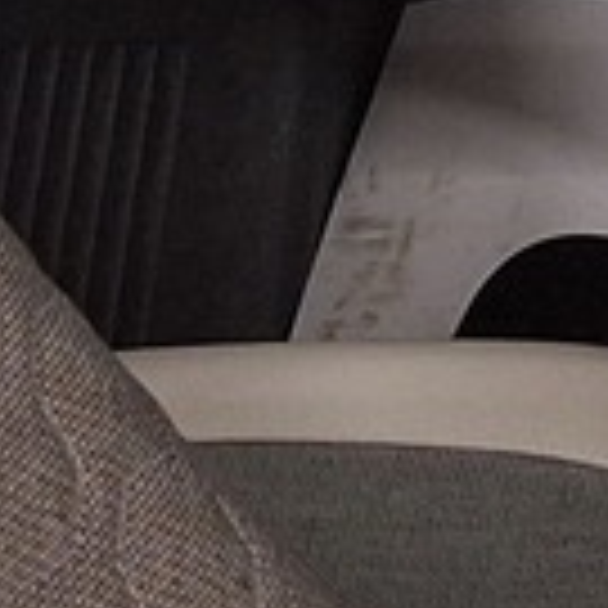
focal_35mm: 217
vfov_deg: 7.4
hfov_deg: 7.4
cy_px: -1045
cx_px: 1567
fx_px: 4312
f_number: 1.8
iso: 250
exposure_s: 1/50
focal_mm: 5.54
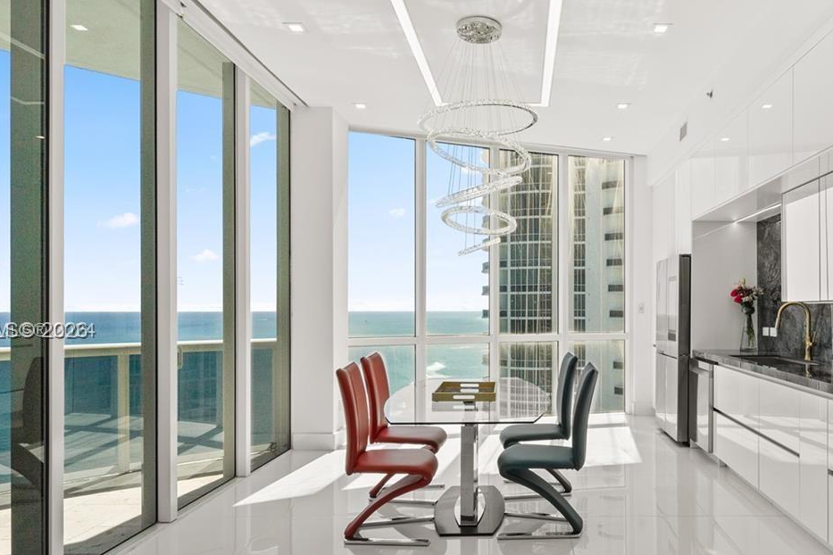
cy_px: 332
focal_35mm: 24
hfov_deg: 72.4
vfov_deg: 52.8
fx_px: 555
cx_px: 524
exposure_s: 1/40
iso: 250
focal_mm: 14
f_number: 11
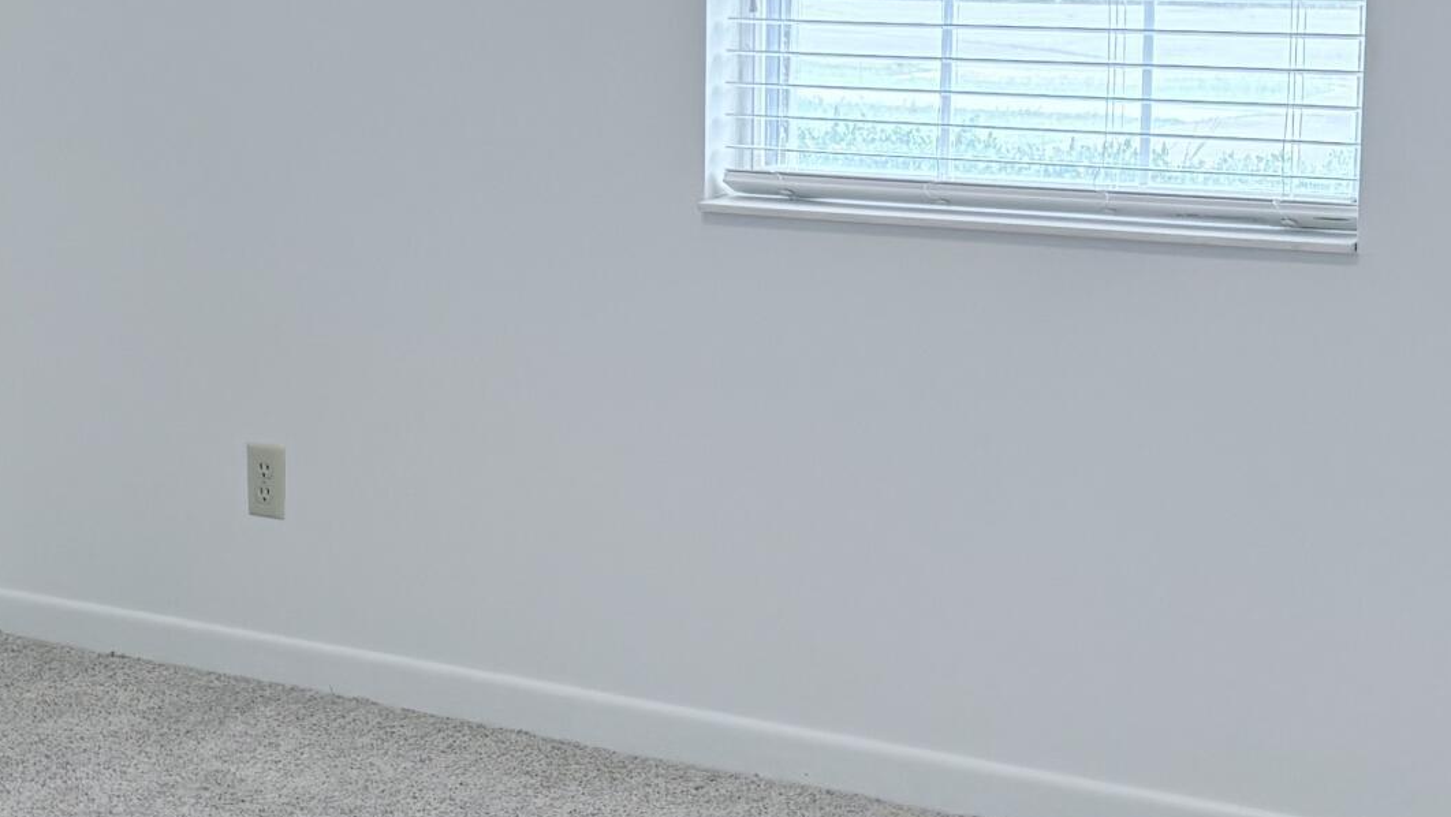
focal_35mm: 80
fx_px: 3079
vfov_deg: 15.1
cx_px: 400
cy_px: 298
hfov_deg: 26.3
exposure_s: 1/160
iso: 125
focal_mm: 5.96
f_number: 1.6
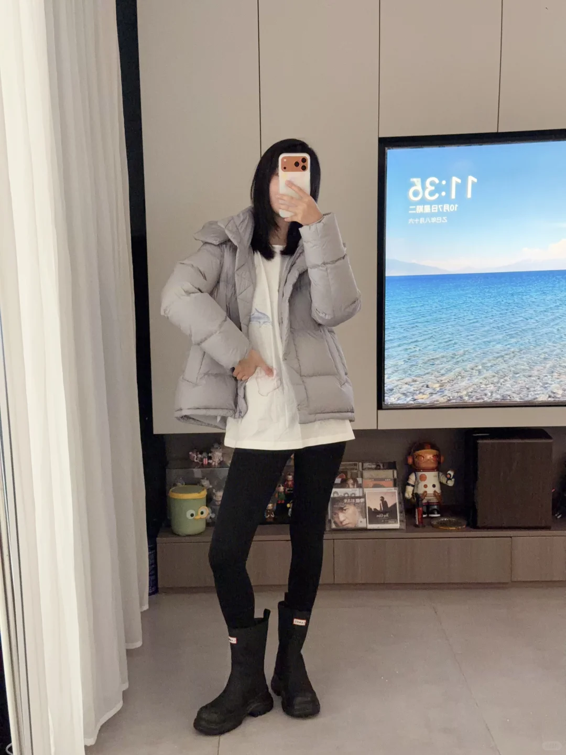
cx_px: 283
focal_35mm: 48
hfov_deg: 30.3
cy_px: 378
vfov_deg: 39.7
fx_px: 1046
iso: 500
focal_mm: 6.76
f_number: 1.78
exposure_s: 1/33
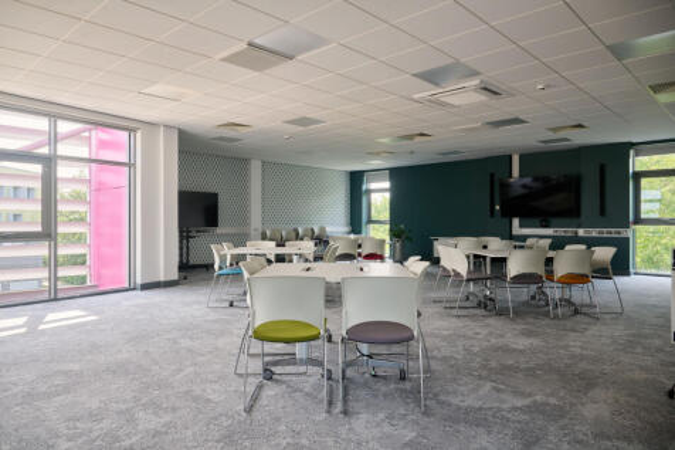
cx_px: 338
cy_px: 225
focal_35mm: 24
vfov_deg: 53.1
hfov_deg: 73.8
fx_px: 450
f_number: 7.1
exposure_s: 1/30
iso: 100
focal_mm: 24
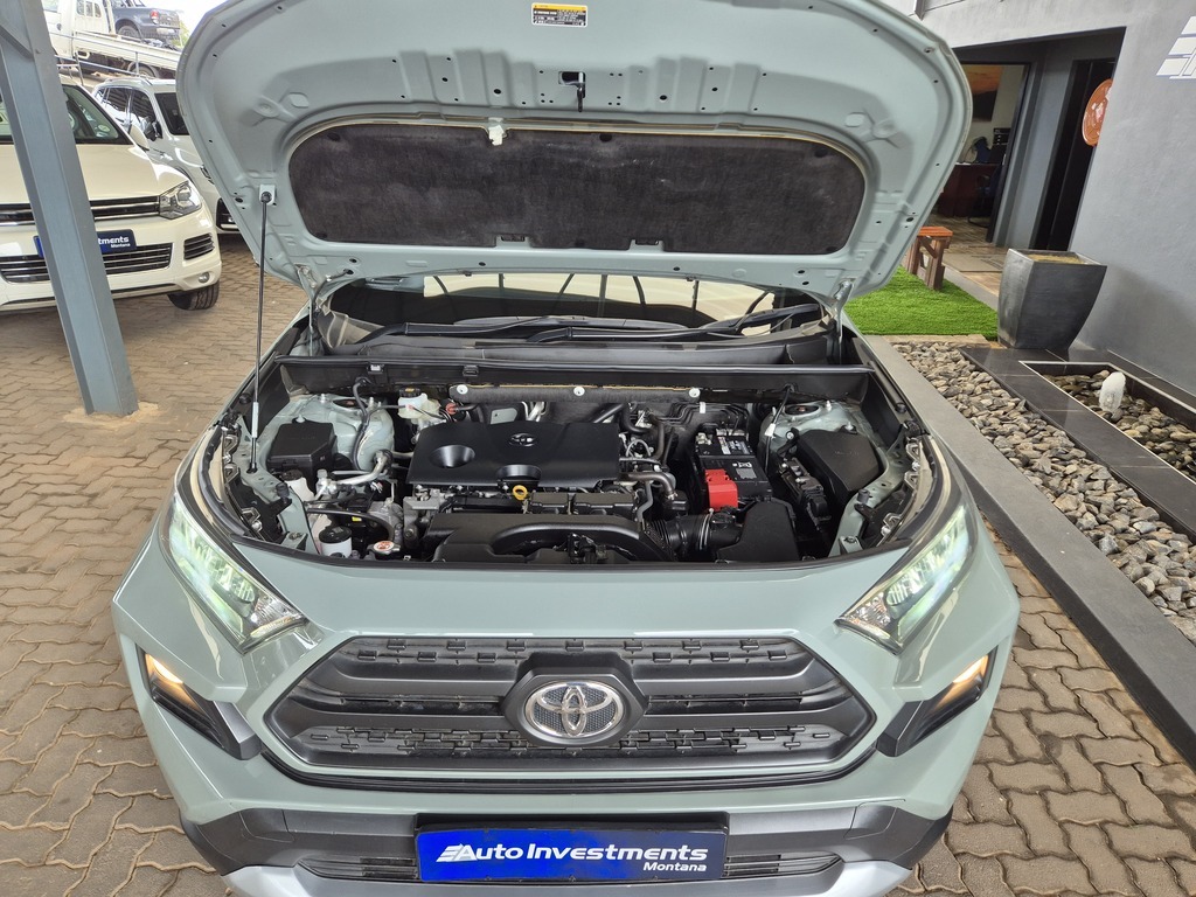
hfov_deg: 73.9
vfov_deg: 58.9
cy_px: 448
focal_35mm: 23
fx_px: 795
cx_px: 598
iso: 125
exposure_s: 1/180
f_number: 1.8
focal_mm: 5.4
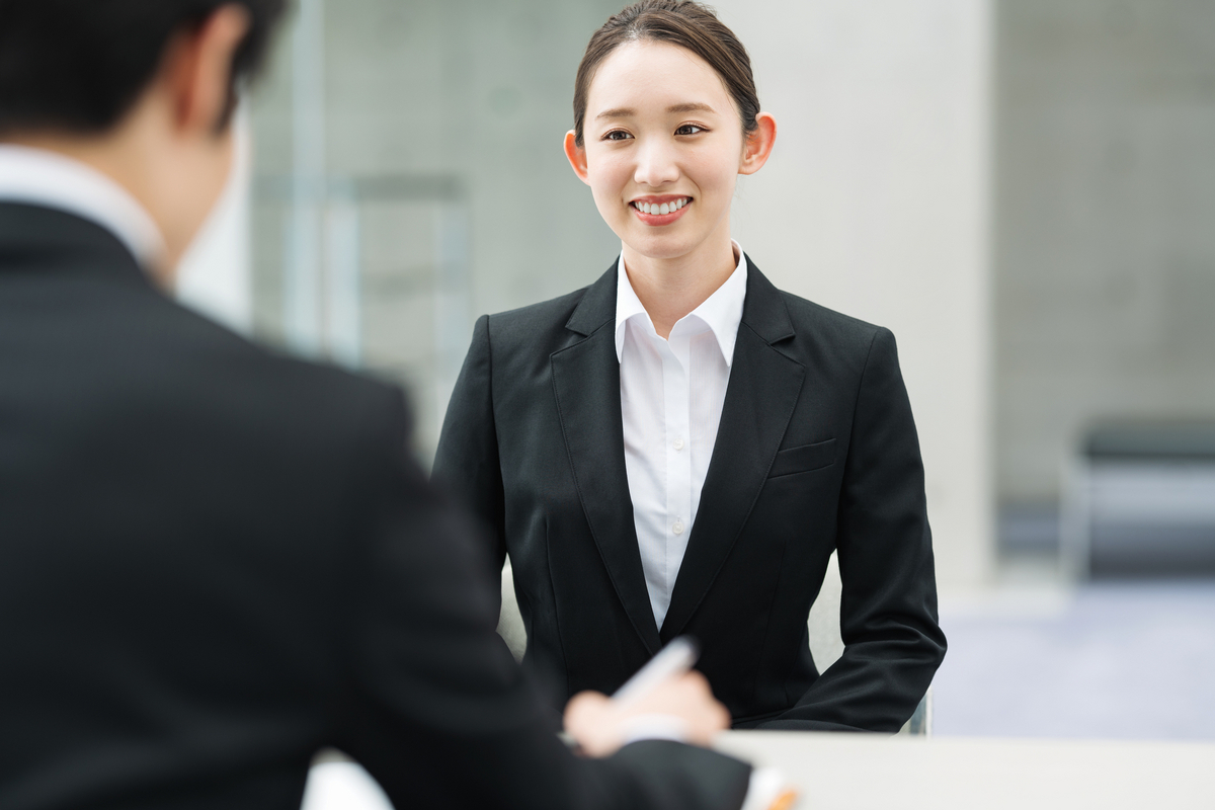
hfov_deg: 19.5
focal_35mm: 105
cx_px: 608
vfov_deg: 13.0
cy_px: 405
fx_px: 3543
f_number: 2.2
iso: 100
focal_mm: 105
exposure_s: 1/200
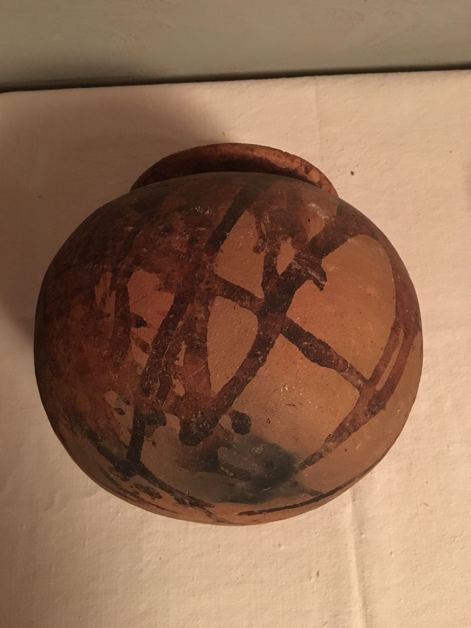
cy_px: 314
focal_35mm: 29
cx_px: 236
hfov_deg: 48.2
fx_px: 526
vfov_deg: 61.7
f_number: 2.2
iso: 500
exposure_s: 1/17
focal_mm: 4.15
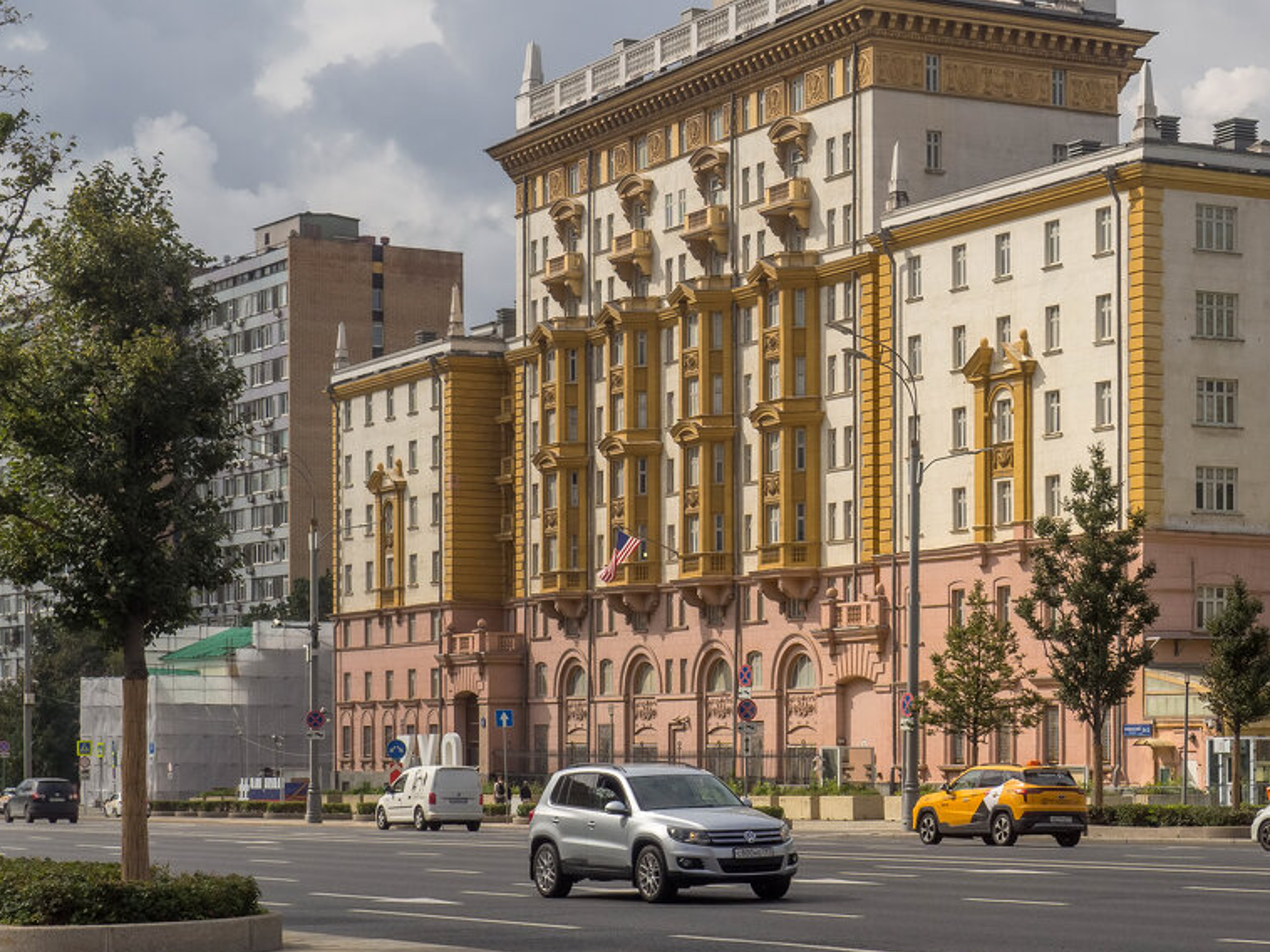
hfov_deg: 24.6
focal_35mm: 79
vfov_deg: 18.6
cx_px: 860
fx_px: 2897
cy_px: 294
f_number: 8
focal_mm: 28
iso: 200
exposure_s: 1/800
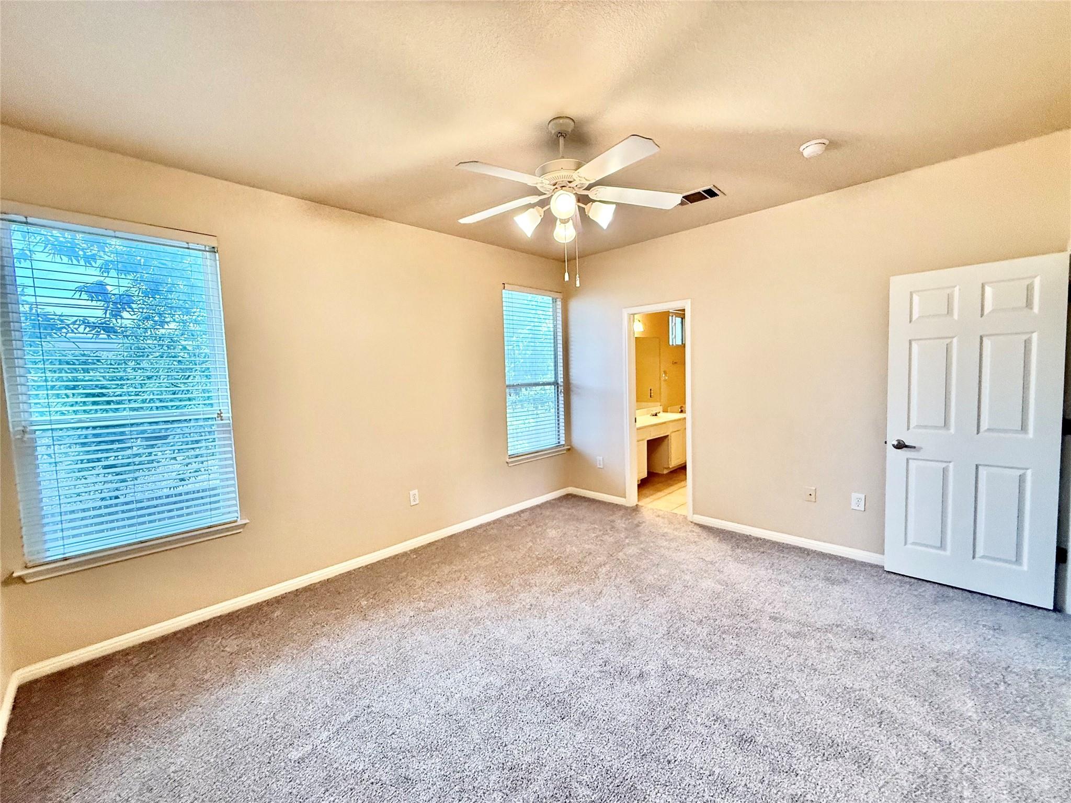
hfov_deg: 102.1
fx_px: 433
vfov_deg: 85.7
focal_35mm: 14
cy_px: 402
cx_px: 536
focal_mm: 2.22
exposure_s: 1/120
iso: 250
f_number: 2.2
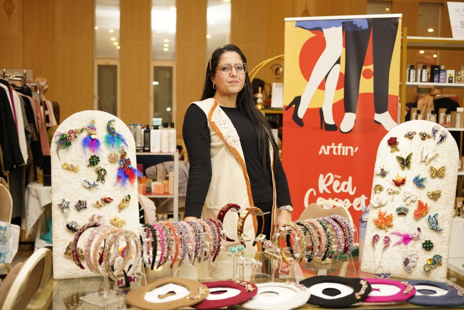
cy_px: 155
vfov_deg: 30.1
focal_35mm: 45
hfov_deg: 44.0
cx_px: 232
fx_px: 575
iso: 500
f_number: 3.2
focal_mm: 44.6
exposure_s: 1/200
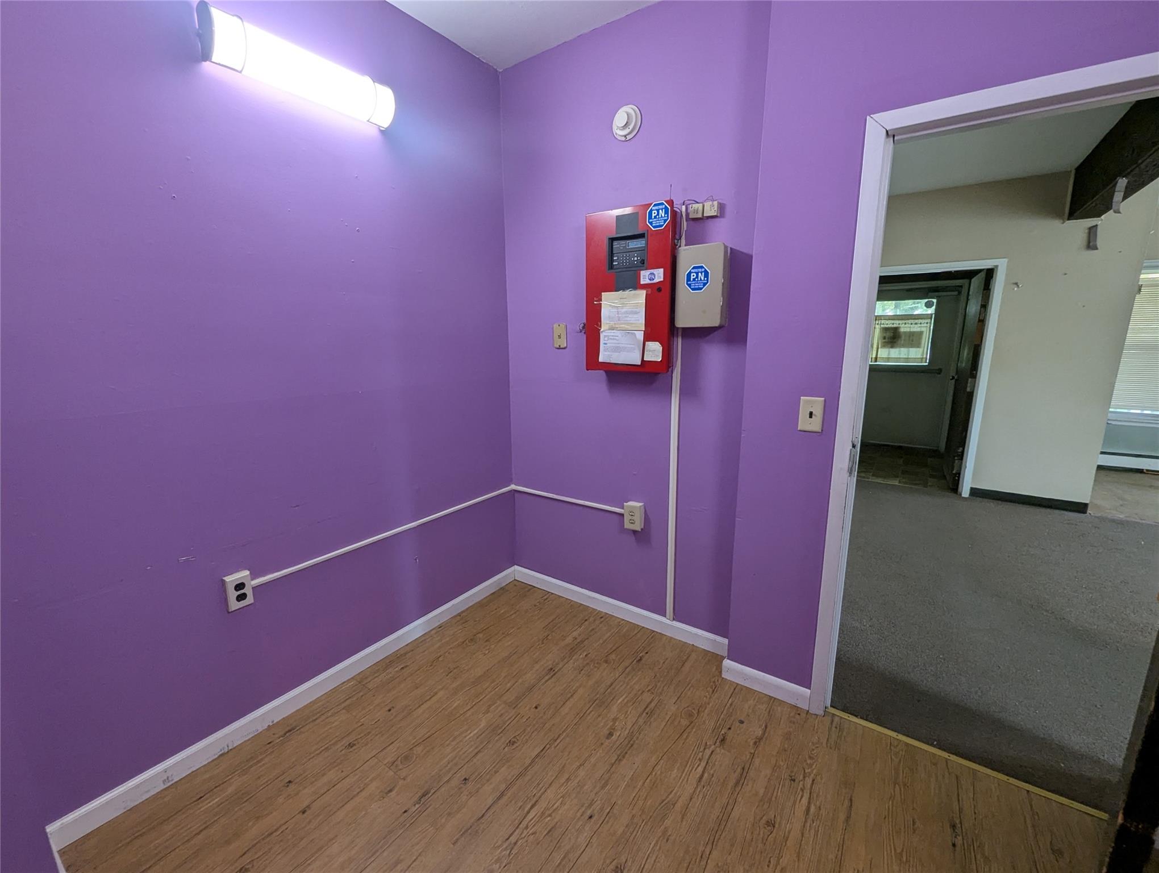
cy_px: 436
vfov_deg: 90.1
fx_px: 436
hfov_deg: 106.1
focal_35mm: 13
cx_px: 580
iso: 119
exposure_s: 1/60
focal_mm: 1.95
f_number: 2.2
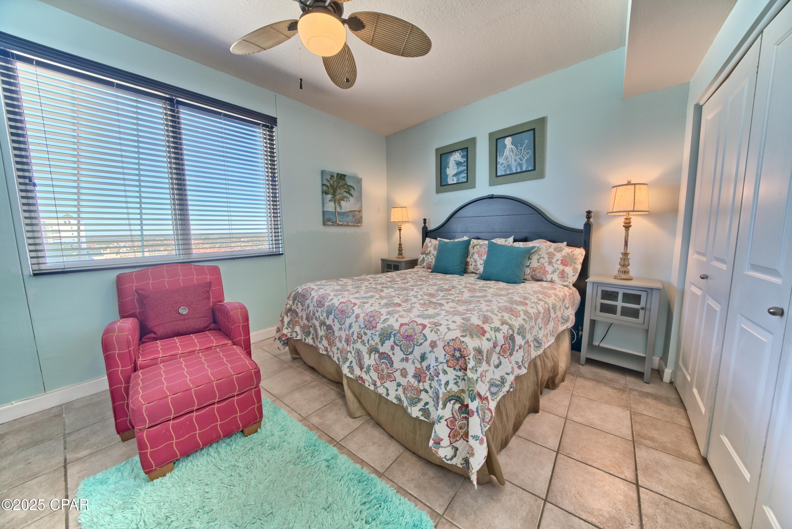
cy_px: 264
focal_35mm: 12
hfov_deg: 112.6
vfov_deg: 90.0
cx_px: 396
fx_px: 264
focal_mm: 12
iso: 500
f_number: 8
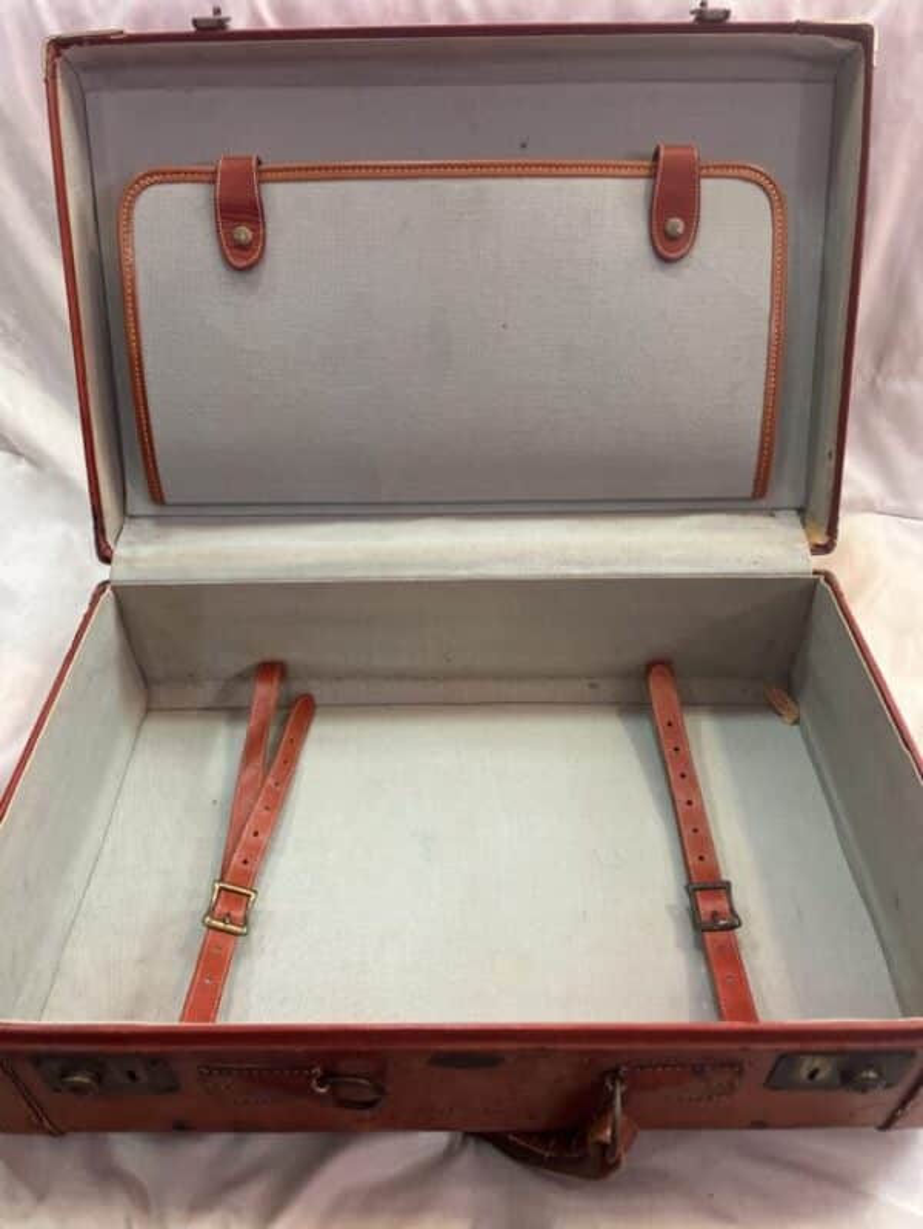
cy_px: 614
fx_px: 924
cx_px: 462
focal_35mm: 26
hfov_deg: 53.1
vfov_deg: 67.3
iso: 250
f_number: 1.6
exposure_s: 1/60
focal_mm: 5.1
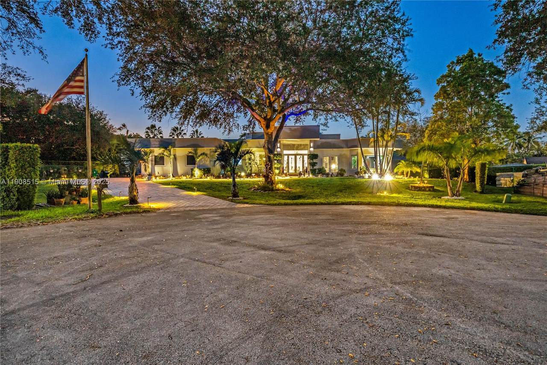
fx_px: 274
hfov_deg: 90.0
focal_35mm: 18
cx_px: 274
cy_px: 182
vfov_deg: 67.4
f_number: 8
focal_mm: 18
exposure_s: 3.2
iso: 1000
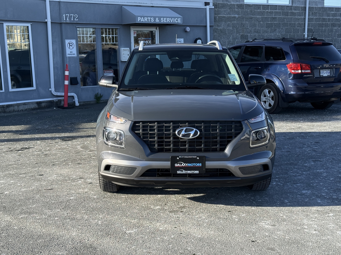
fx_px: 473
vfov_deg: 30.3
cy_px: 128
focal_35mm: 48
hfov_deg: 39.7
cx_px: 170
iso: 80
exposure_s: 1/1980
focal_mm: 6.76
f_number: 1.78
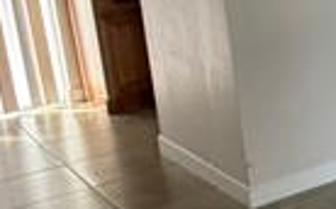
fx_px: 787
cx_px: 631
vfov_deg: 15.0
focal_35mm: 86
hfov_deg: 18.2
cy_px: 22
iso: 320
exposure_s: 1/60
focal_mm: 2.22
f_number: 2.2
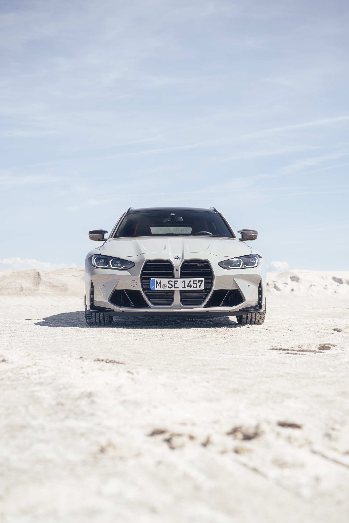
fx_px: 727
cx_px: 174
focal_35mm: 50
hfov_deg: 27.0
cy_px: 262
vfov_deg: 39.6
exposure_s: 1/640
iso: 100
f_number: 2.5
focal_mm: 50
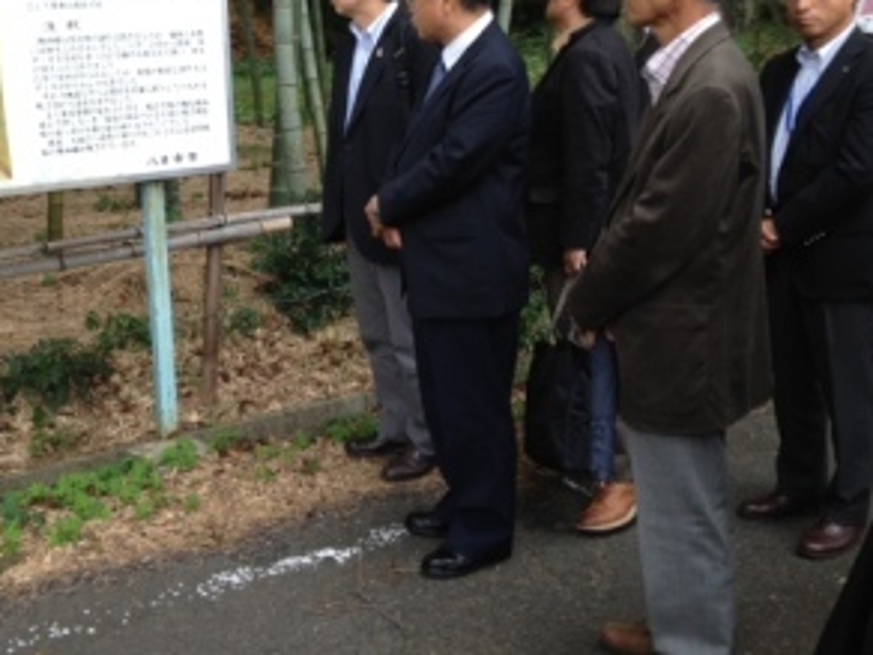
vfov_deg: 30.0
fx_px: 1211
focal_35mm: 48
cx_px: 287
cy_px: 212
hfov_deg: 39.2
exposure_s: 1/60
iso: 80
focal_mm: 4.28
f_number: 2.4
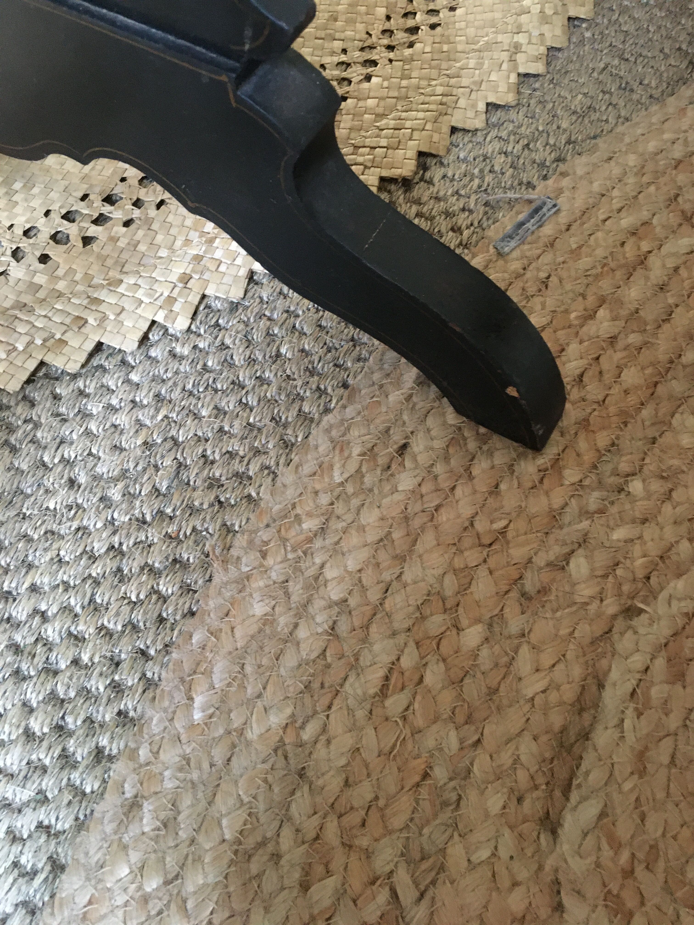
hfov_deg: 48.2
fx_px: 775
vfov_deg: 61.7
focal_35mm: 29
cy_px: 462
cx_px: 347
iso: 400
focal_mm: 4.15
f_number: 2.2
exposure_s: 1/17
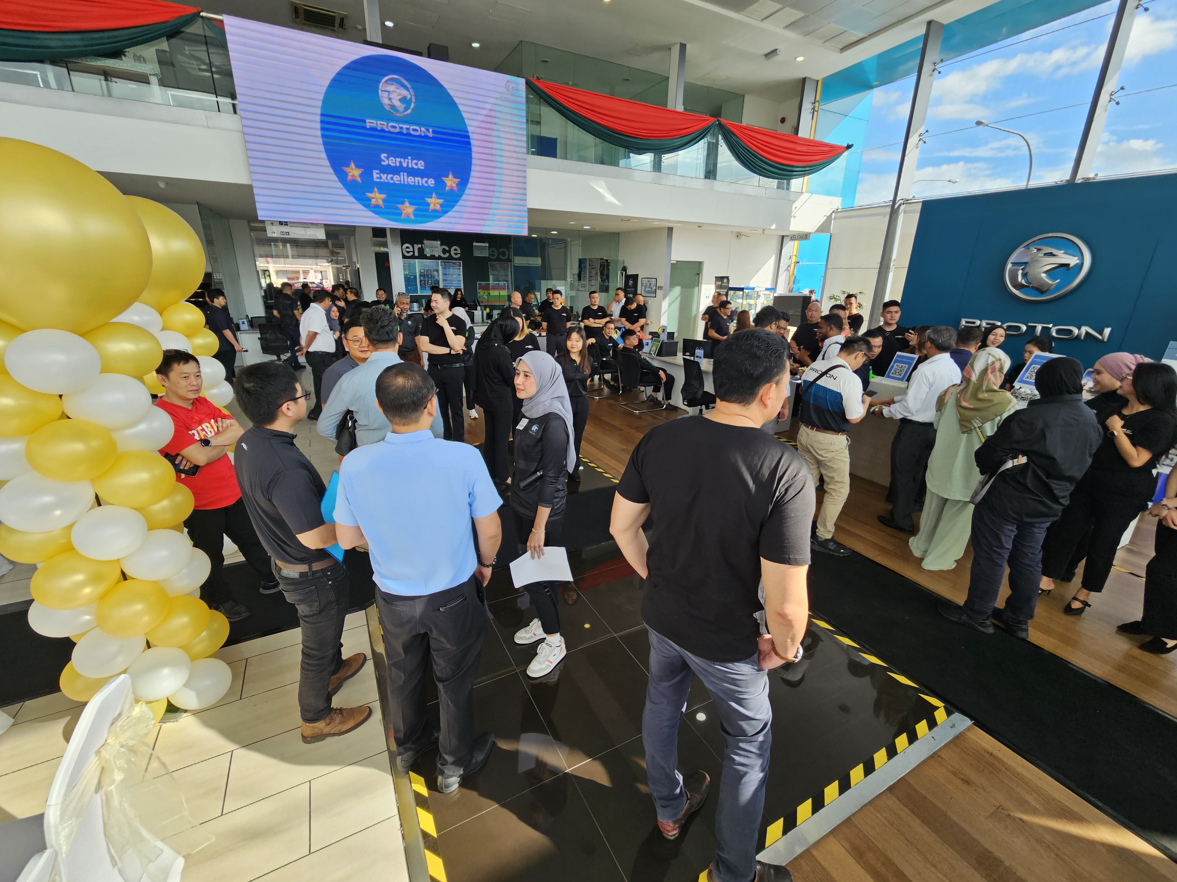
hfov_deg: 106.2
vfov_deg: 89.9
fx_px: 442
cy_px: 441
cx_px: 588
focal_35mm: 13
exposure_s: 1/349
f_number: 2.2
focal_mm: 2.2
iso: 50
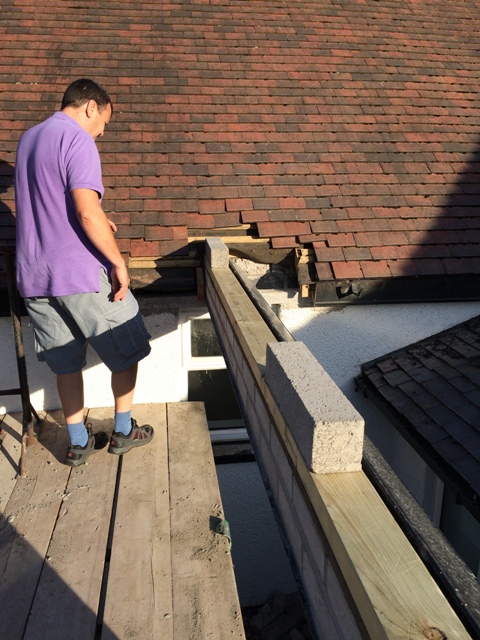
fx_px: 536
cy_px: 320
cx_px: 240
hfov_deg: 48.2
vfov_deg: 61.7
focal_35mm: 29
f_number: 2.2
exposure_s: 1/1208
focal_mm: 4.15
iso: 32
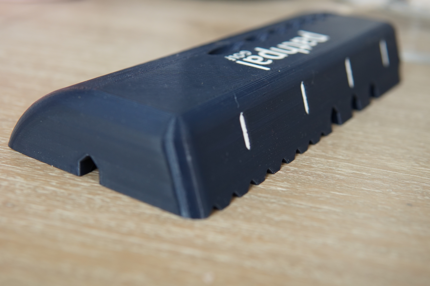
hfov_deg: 43.6
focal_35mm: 45
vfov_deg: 29.9
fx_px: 537
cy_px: 143
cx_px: 215
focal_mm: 30
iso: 500
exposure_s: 1/320
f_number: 3.2
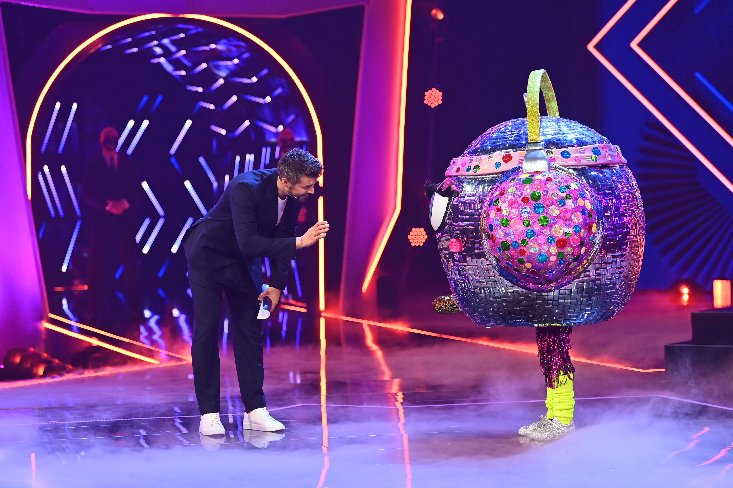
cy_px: 244
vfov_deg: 12.5
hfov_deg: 18.6
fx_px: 2240
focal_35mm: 110
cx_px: 366
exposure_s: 1/400
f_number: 2.8
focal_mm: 110
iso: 3200
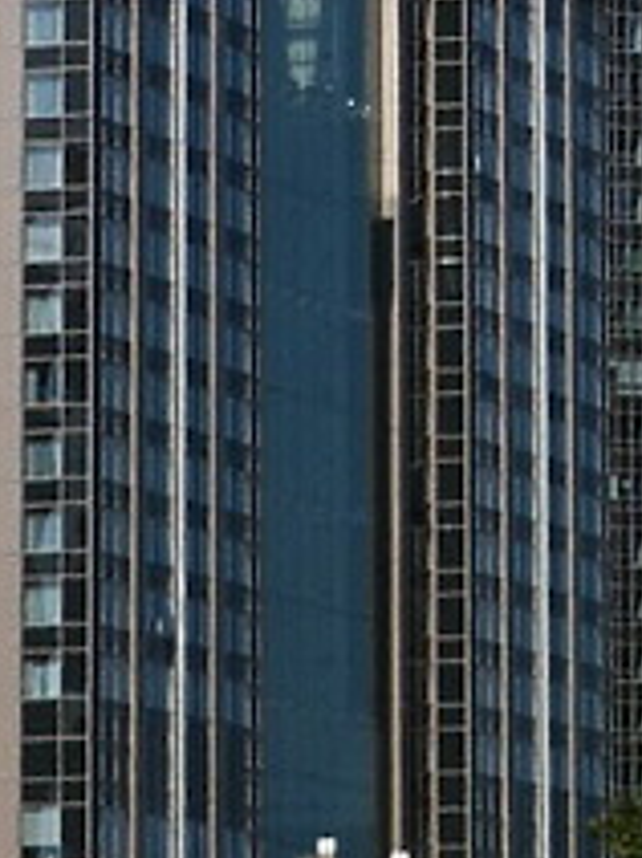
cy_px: -586
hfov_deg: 3.2
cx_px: 559
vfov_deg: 4.3
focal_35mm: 460
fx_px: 11387
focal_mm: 22.12
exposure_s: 1/350
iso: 64
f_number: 8
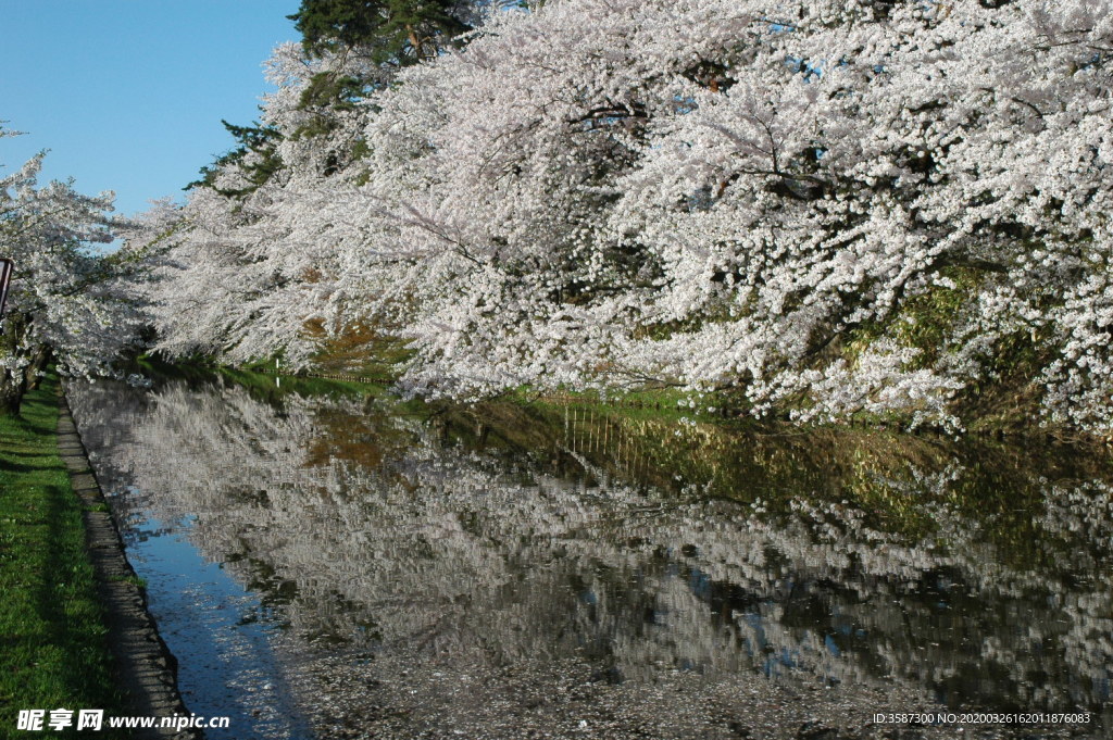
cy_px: 370
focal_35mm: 44
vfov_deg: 30.8
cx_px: 556
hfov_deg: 45.0
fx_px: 1344
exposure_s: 1/400
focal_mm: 29
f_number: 11
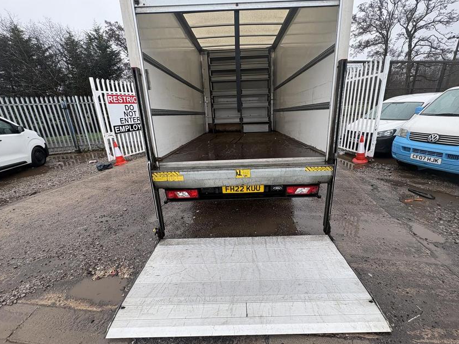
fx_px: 199
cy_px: 171
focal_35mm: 15
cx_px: 239
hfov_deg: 98.1
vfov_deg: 81.7
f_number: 2.2
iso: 32
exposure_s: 1/101
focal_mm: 2.22
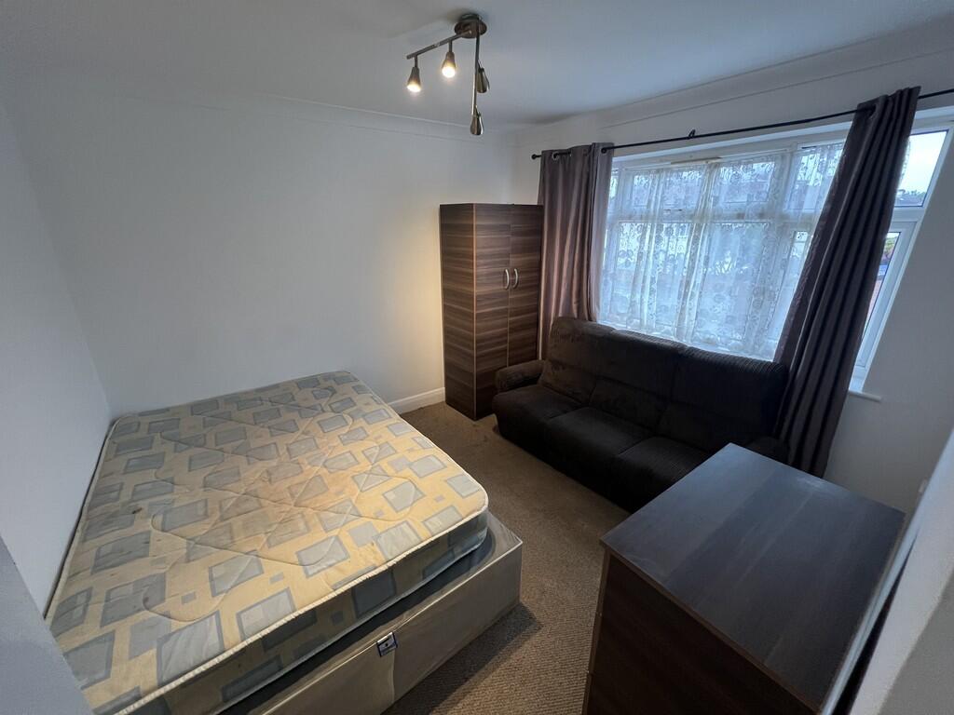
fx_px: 358
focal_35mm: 13
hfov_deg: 106.2
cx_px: 477
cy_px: 358
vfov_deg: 89.9
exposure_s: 1/72
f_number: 1.8
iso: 250
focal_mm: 1.57
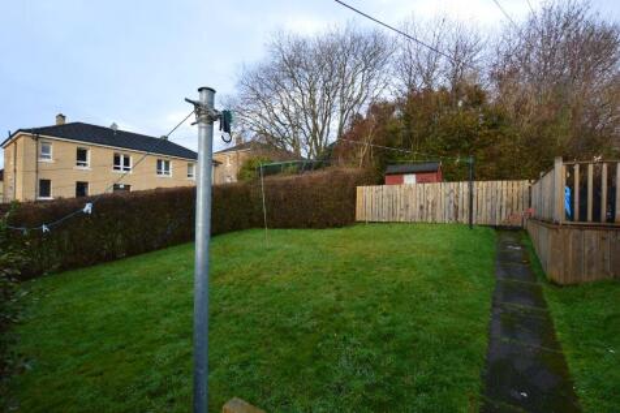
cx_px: 310
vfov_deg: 77.3
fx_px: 258
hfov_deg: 100.4
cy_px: 206
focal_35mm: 15
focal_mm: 10
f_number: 9
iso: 400
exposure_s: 1/100
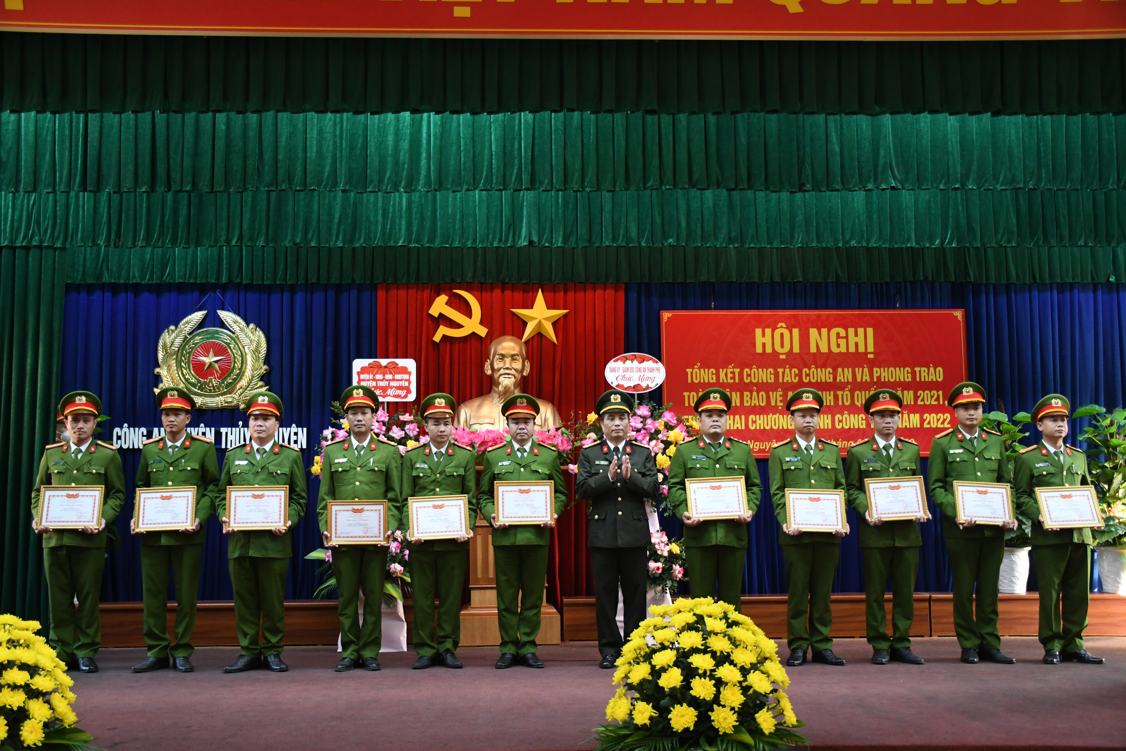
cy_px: 376
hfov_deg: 53.1
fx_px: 1126
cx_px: 563
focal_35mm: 36
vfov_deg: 36.9
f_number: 3.8
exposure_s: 1/160
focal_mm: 24
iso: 2000
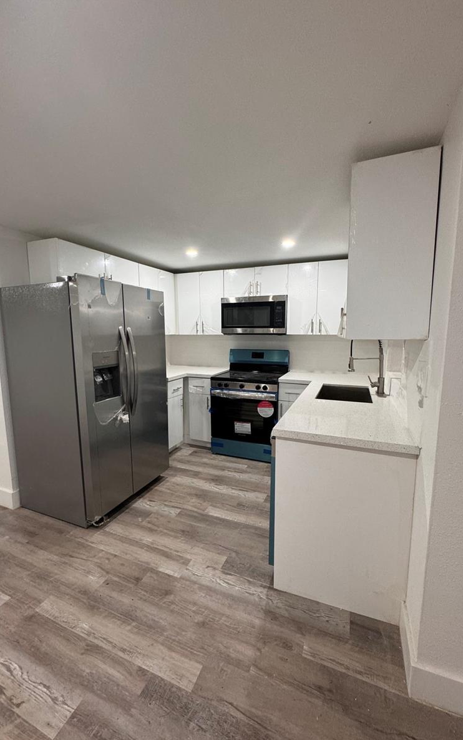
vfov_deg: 101.5
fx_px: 303
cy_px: 372
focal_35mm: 15
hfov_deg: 74.8
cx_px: 230
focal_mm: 2.22
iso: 200
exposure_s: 1/60
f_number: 2.2
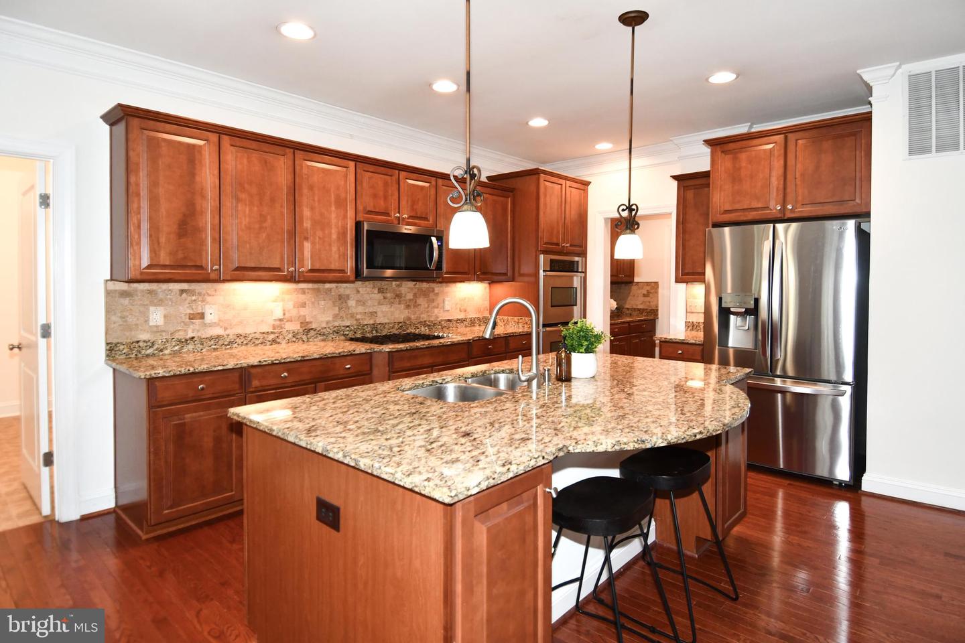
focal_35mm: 18
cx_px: 482
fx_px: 482
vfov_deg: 67.4
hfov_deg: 90.0
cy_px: 322
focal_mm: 12
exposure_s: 1/60
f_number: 4
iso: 800
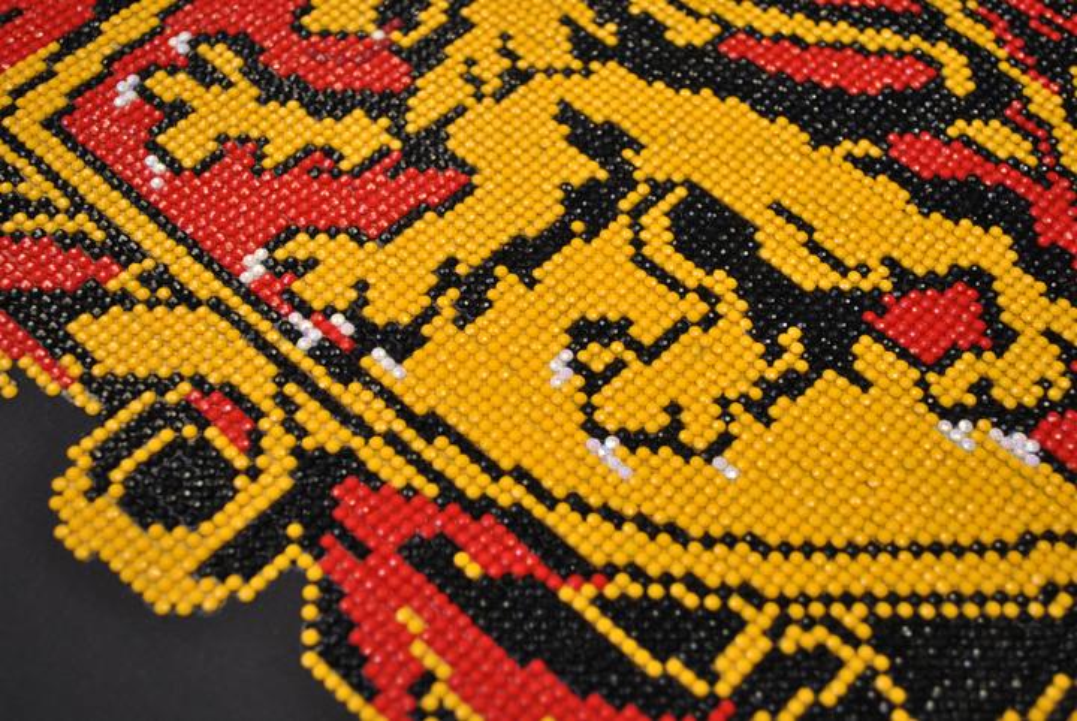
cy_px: 360
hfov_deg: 37.8
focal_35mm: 52
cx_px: 538
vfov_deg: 25.8
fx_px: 1573
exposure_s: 1/60
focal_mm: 35
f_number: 5
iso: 360
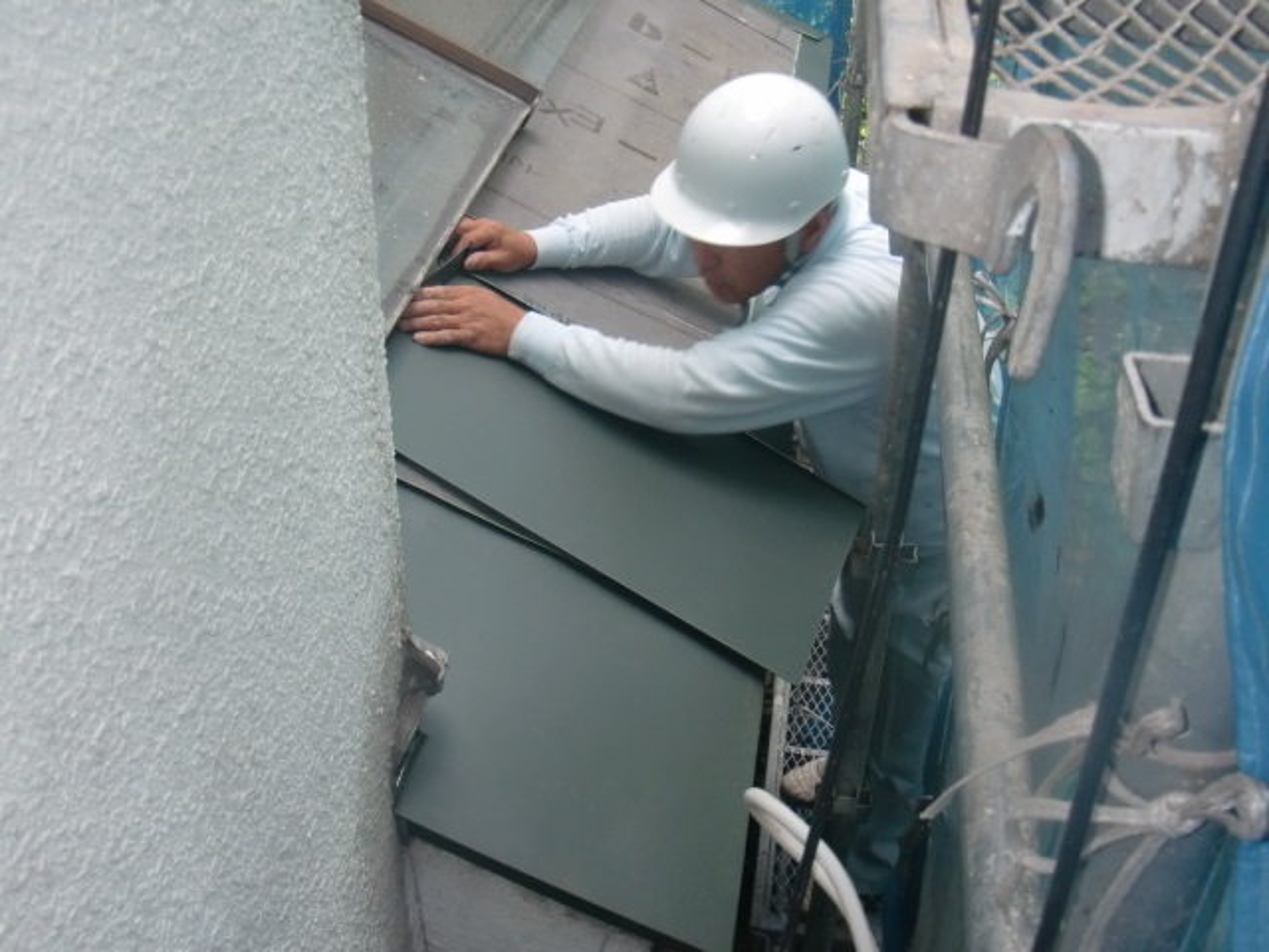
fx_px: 1393
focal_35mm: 38
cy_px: 476
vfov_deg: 37.7
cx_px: 634
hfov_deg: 49.0
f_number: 3.9
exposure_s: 1/60
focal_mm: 6.66
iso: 200
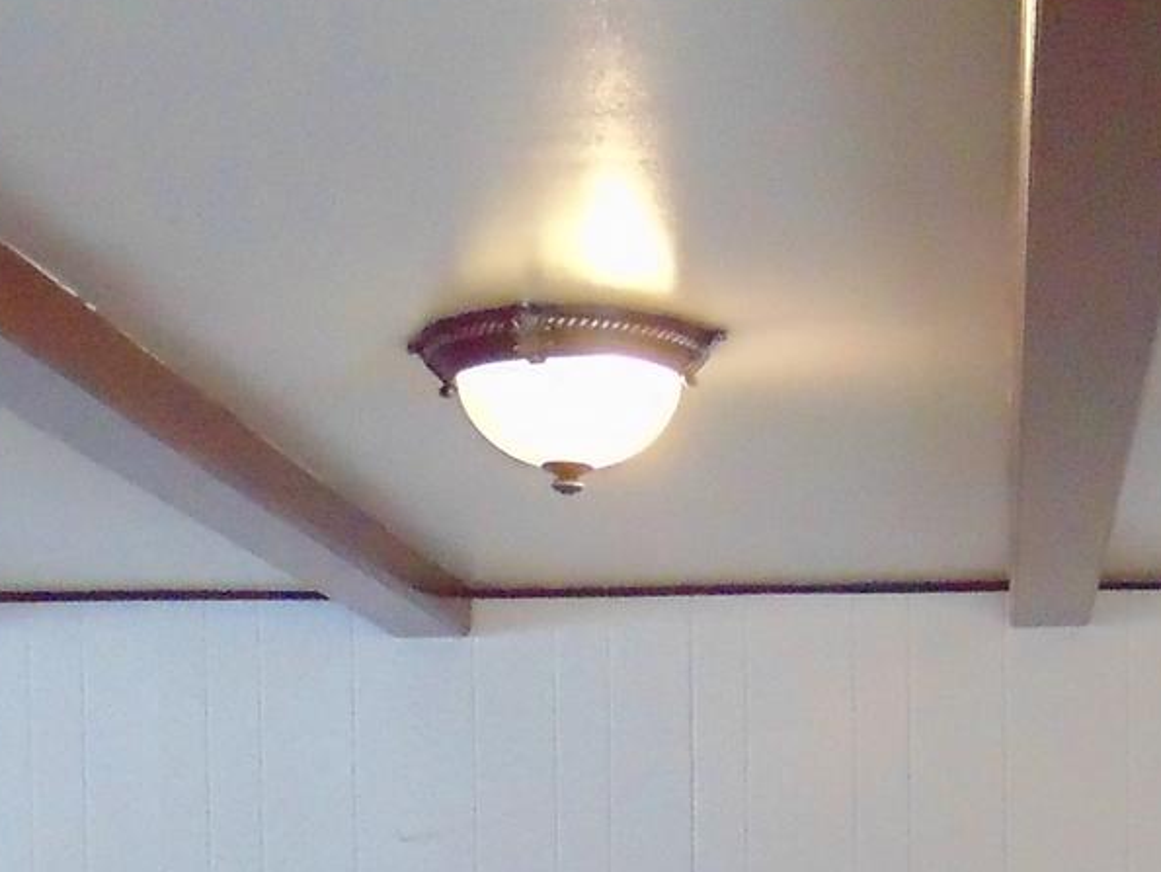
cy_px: 1188
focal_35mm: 86
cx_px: 906
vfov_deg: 16.1
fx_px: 2886
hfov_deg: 22.5
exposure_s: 1/100
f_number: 3
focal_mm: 4.5
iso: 800
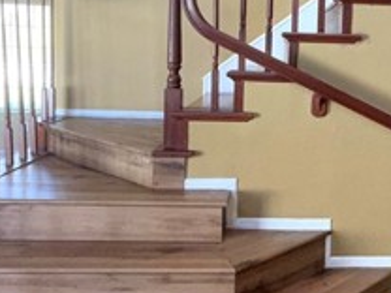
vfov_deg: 33.0
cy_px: 78
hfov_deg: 41.8
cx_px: 318
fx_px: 486
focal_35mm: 43
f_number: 2.2
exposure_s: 1/121
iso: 250
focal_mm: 2.22
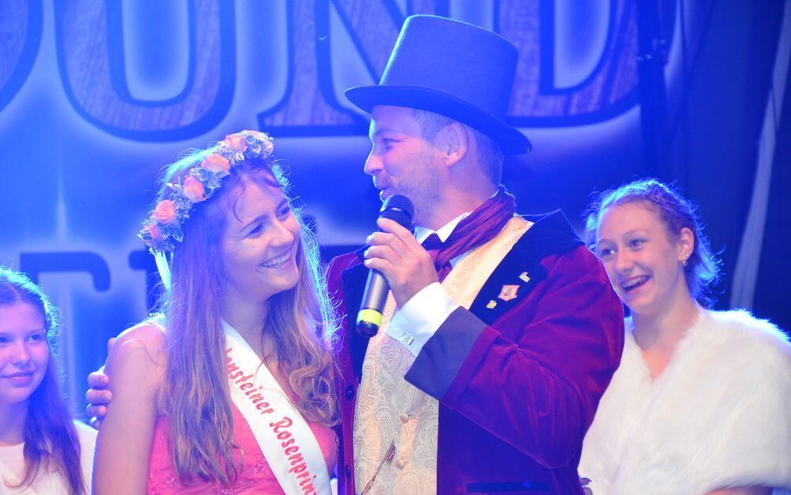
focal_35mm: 161
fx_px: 3461
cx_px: 396
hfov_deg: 13.0
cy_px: 257
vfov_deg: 8.2
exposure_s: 1/60
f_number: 5.6
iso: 2000
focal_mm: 105
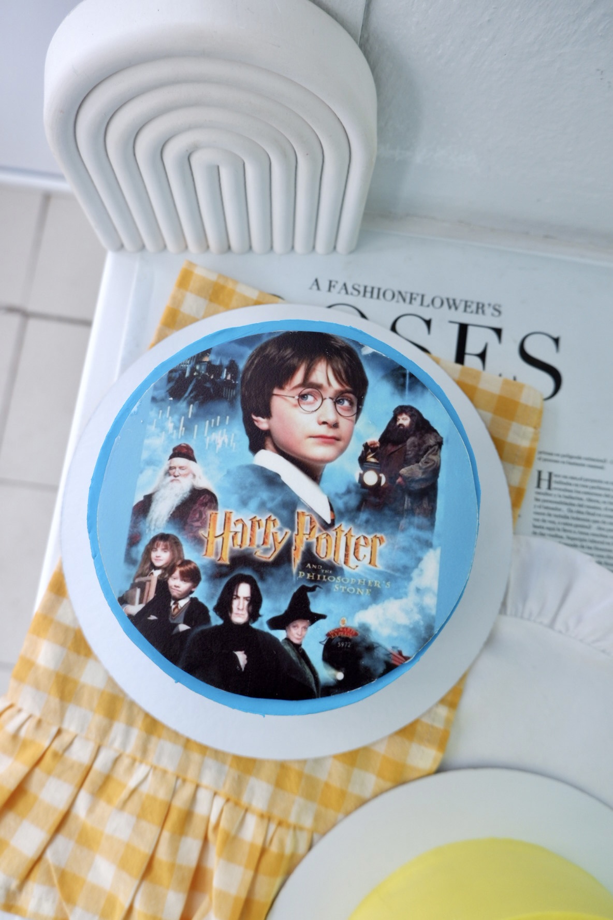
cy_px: 460
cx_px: 306
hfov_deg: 55.1
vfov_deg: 76.1
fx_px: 587
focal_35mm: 23
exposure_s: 1/120
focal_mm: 15.6
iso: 400
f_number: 3.5
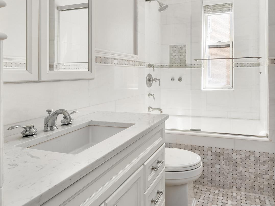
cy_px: 70
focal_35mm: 24
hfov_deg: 69.5
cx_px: 184
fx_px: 191
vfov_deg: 55.7
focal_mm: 14
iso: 500
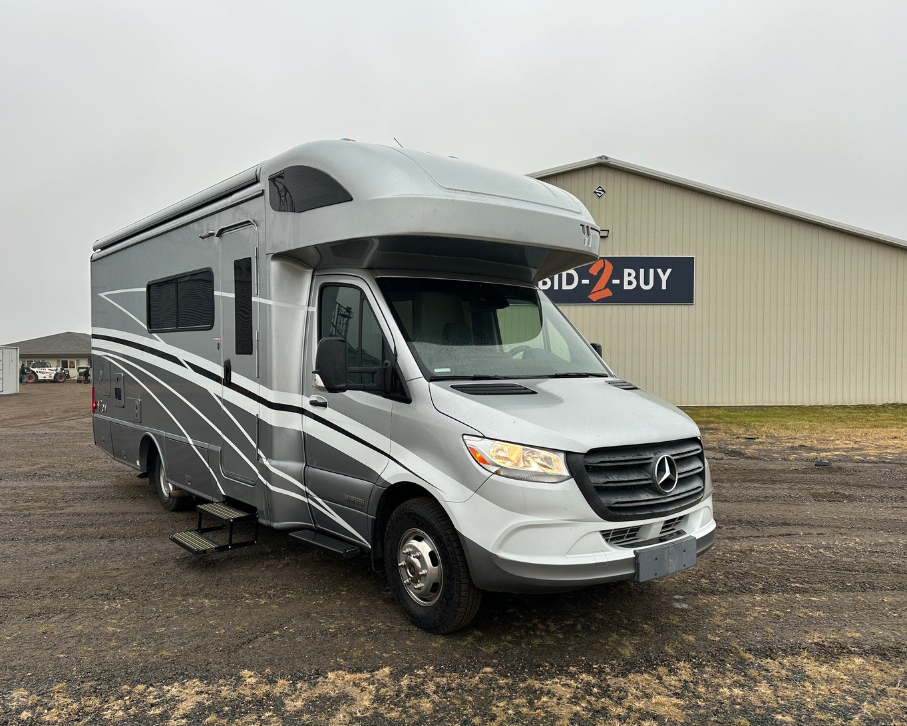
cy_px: 374
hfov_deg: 65.9
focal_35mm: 26
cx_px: 422
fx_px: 698
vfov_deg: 54.9
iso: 64
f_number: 1.78
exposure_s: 1/169
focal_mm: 6.86
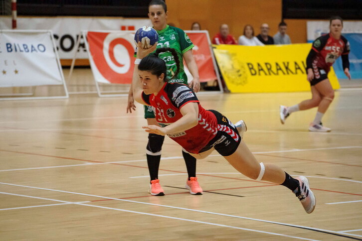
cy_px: 120
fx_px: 1689
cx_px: 181
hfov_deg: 12.2
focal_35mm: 168
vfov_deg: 8.2
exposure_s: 1/1000
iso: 20000
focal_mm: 168
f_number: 5.6
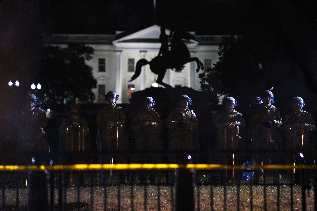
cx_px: 158
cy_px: 106
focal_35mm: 144
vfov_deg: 9.5
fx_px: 1268
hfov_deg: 14.3
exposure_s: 1/250
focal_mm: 144
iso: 2000
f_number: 2.8
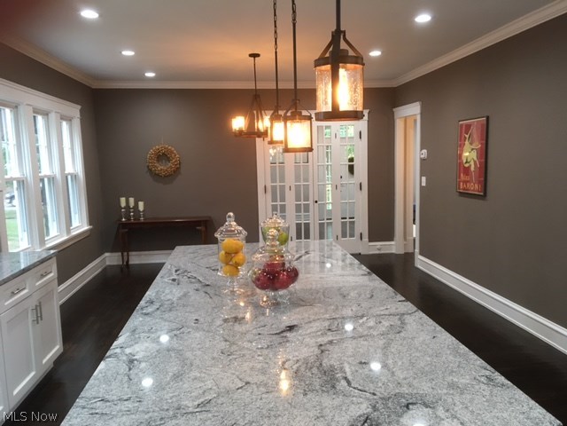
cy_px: 213
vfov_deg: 48.2
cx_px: 284
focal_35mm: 29
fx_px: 475
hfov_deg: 61.7
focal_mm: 4.15
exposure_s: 1/30
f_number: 2.2
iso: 100
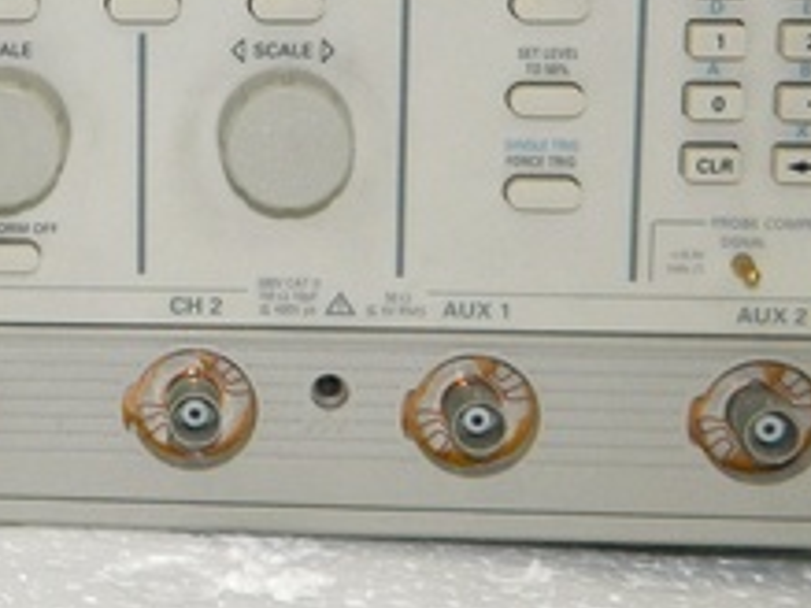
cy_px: 54
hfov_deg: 18.8
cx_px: -144
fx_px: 2318
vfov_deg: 14.8
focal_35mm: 99
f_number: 3.2
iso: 200
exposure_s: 1/40
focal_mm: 5.6
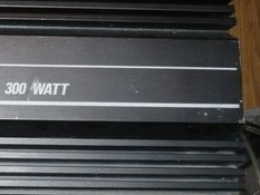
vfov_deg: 15.4
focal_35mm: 96
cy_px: 96
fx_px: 721
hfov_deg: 18.7
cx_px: -95
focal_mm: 5.8
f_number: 2.8
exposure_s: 1/30
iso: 400
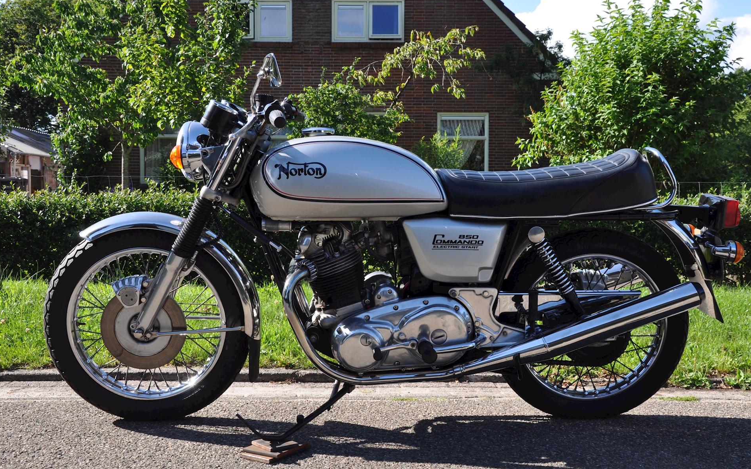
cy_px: 235
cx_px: 374
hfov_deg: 50.9
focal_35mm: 39
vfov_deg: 33.2
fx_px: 788
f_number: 11
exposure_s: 1/125
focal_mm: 25
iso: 200
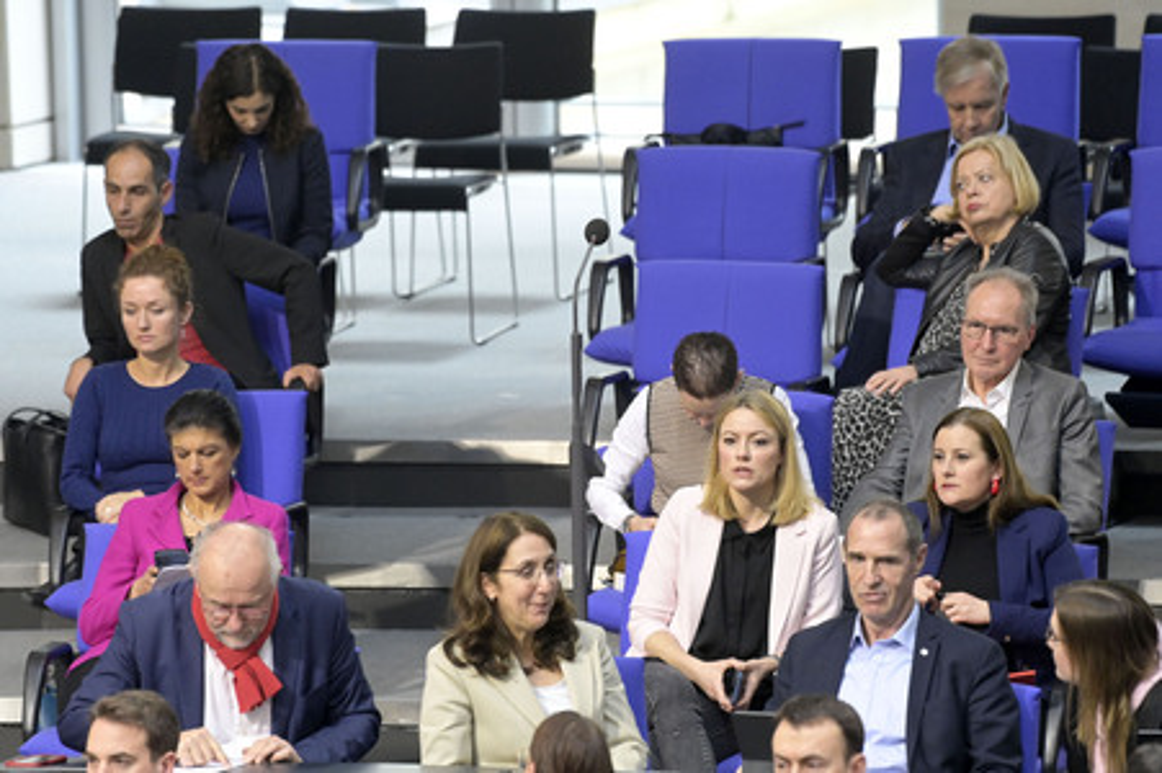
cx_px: 581
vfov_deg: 4.2
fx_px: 10644
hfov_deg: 6.2
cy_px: 386
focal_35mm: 330
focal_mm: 330
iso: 8000
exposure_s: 1/250
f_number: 5.6
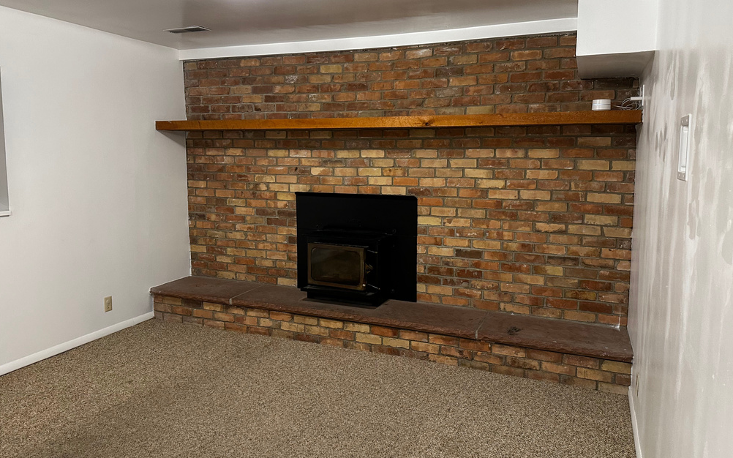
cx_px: 369
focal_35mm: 26
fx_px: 519
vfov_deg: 47.5
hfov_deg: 70.4
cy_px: 199
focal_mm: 6.86
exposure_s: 1/60
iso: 400
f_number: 1.78
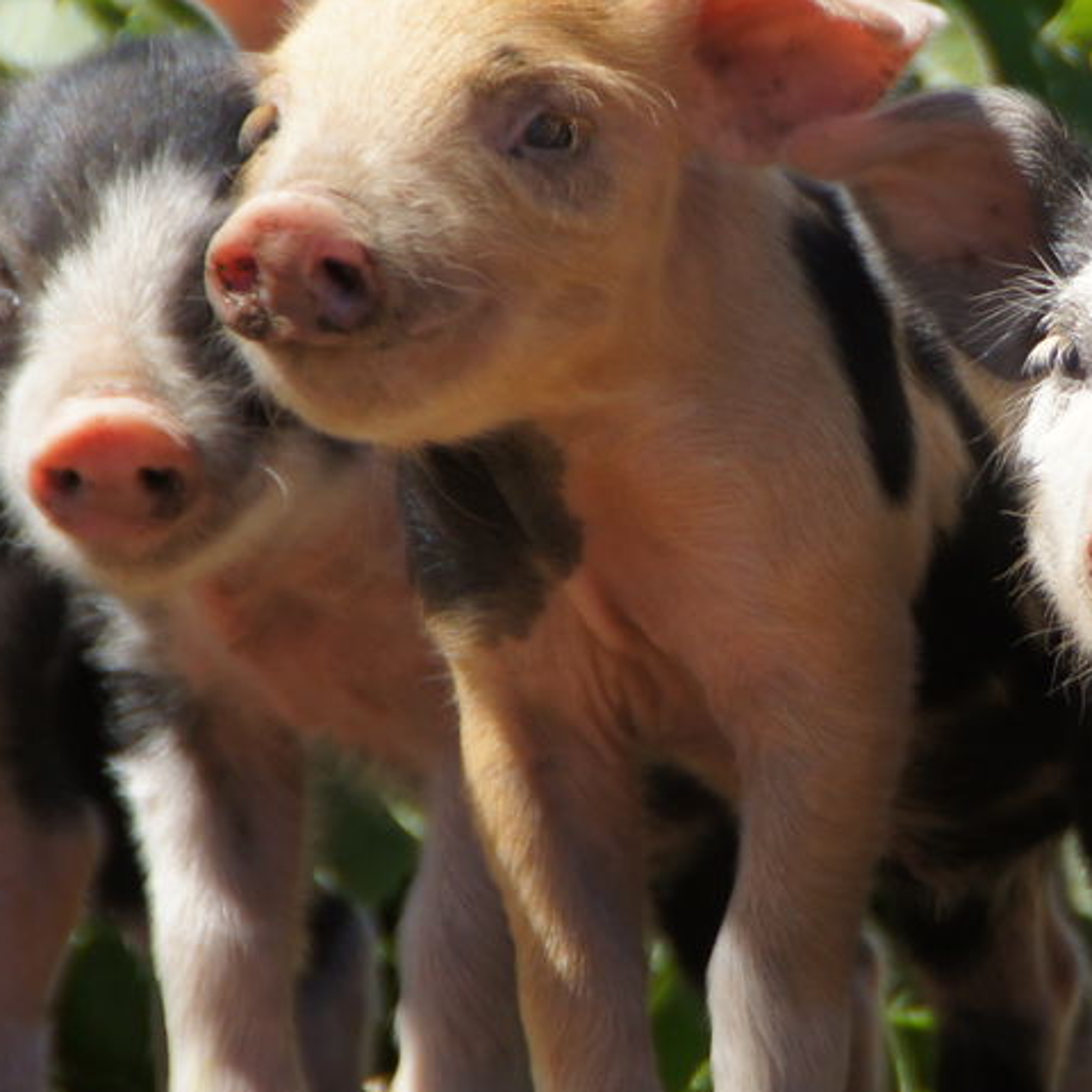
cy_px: 480
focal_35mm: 849
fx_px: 30301
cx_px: 1078
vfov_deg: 2.1
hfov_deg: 2.1
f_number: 6.3
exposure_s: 1/320
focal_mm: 200
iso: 125
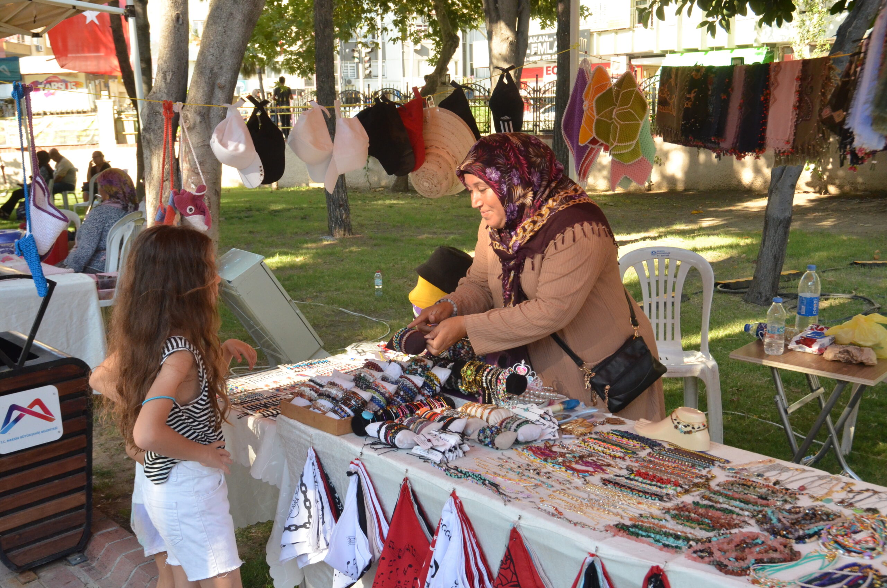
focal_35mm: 38
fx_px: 922
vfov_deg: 35.3
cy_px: 294
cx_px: 444
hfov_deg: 51.4
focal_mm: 25
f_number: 10
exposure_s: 1/400
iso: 1600
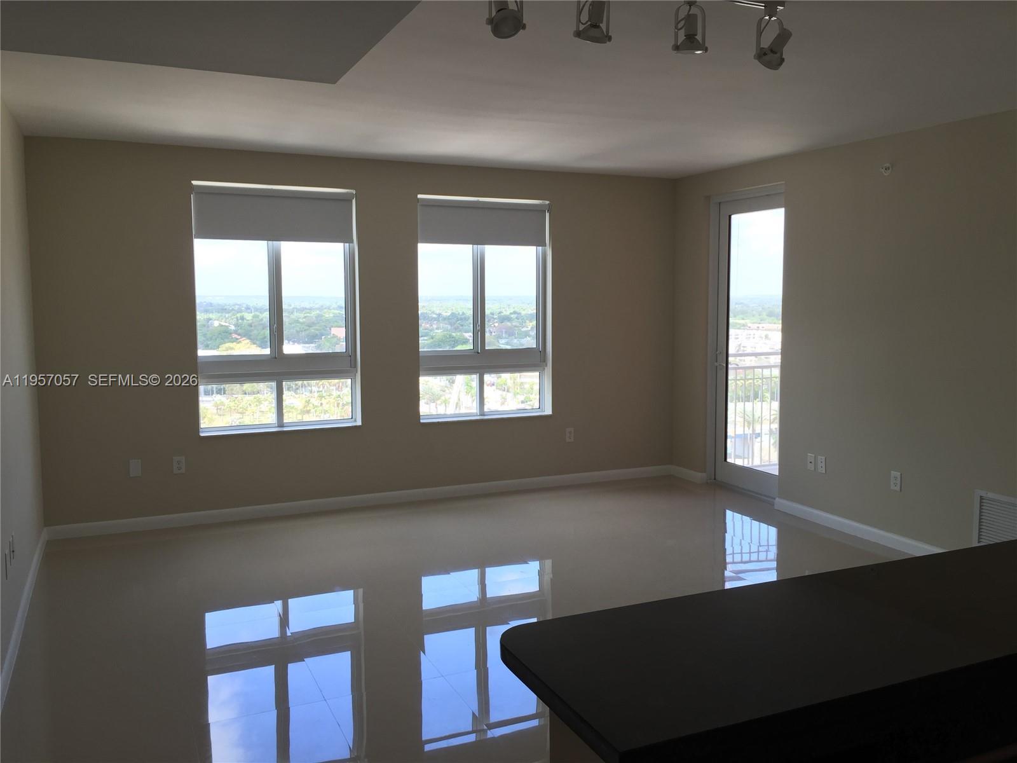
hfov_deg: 61.7
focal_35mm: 29
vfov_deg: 48.2
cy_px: 382
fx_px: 852
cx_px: 508
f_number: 2.2
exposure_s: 1/127
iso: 32
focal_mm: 4.15
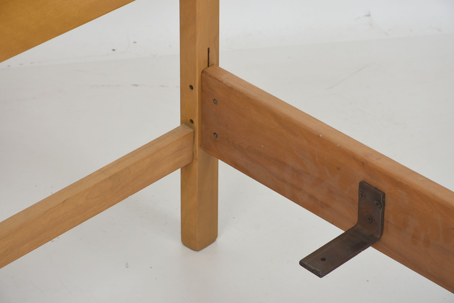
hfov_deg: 14.4
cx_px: 227
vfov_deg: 9.6
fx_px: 1798
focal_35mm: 142
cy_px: 152
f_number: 10
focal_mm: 95
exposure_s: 1/160
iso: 200
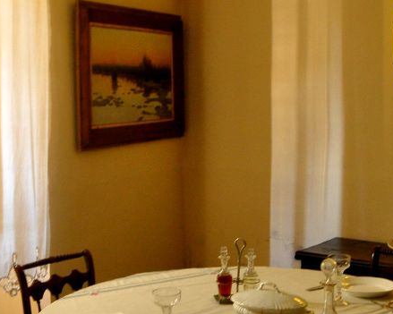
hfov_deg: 31.9
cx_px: 175
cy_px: 104
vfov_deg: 25.7
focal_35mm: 59
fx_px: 686
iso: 1600
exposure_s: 1/2.5
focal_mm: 18
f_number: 3.5
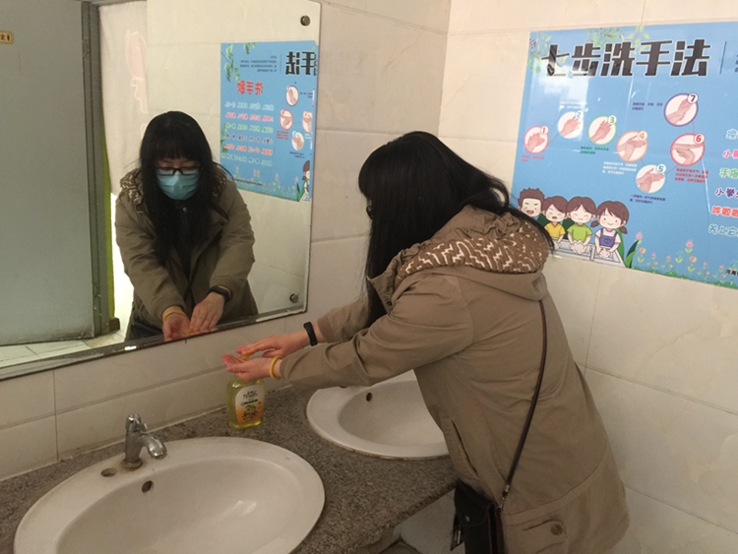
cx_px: 369
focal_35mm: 29
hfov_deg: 61.6
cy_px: 277
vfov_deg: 48.3
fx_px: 618
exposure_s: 1/10
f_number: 2.2
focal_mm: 4.15
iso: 100
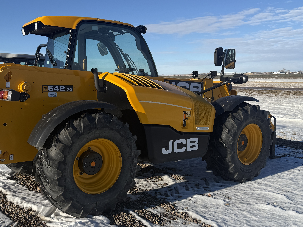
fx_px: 324
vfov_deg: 38.6
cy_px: 122
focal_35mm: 37
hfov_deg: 49.3
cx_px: 102
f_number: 1.78
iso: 80
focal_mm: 6.76
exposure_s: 1/4975
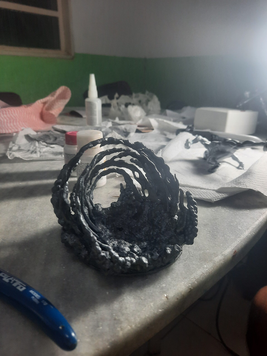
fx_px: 257
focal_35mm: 25
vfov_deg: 69.4
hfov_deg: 54.9
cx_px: 134
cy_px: 178
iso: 160
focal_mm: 4.6
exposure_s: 1/60
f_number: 2
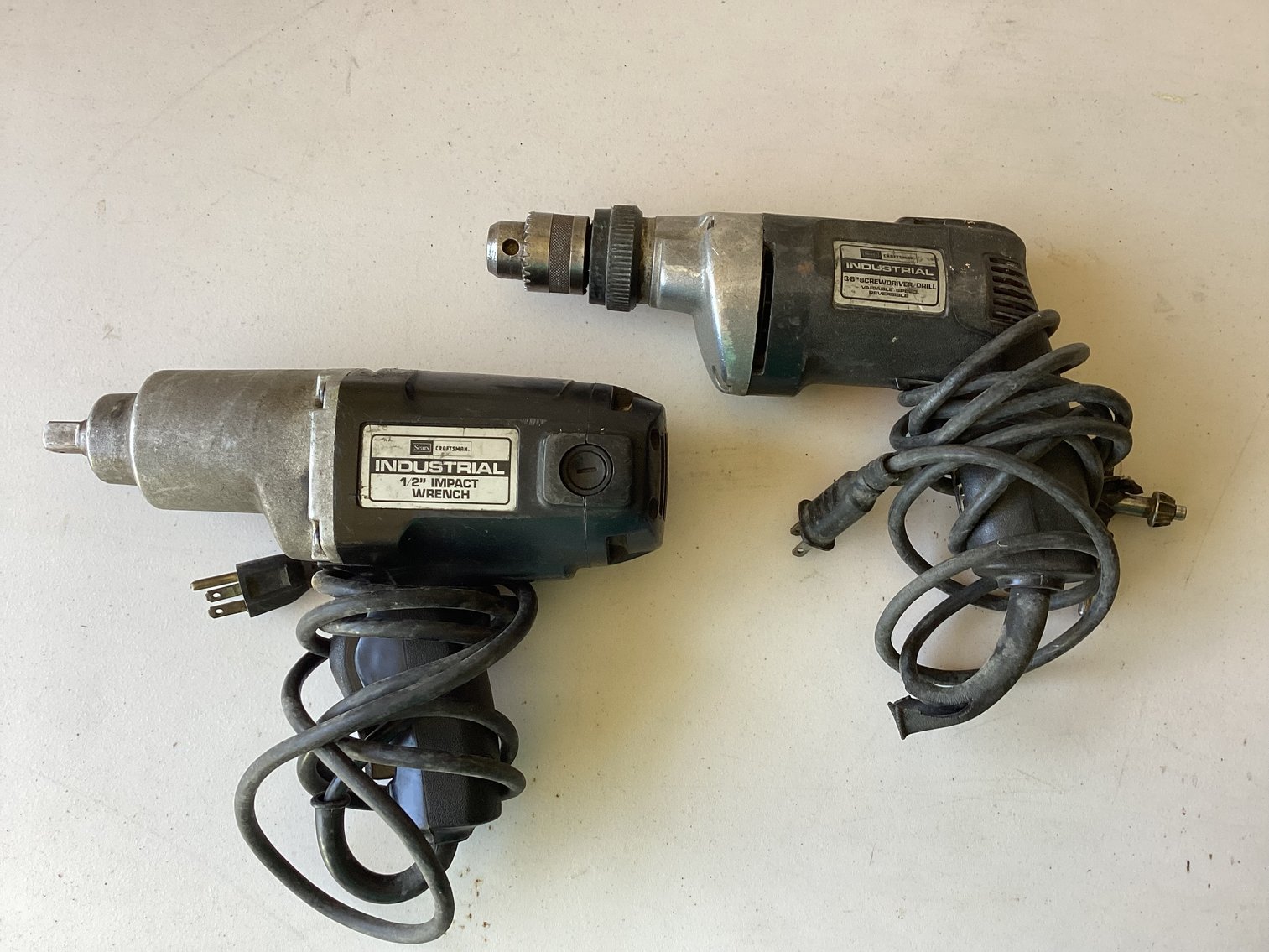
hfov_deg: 58.3
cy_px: 476
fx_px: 1137
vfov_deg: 45.4
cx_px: 634
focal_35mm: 31
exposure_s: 1/120
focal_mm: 3.3
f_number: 2.4
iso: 64
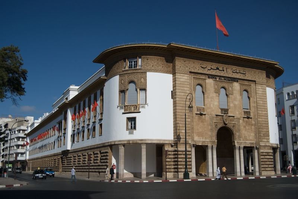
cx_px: 149
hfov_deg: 46.4
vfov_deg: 32.0
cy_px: 100
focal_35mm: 42
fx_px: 348
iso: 200
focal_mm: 28
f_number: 5
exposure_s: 1/640
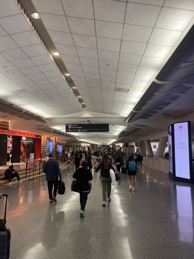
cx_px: 97
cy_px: 130
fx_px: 194
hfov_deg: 53.1
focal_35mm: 26
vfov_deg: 67.3
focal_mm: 5.1
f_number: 1.6
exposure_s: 1/108
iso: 125
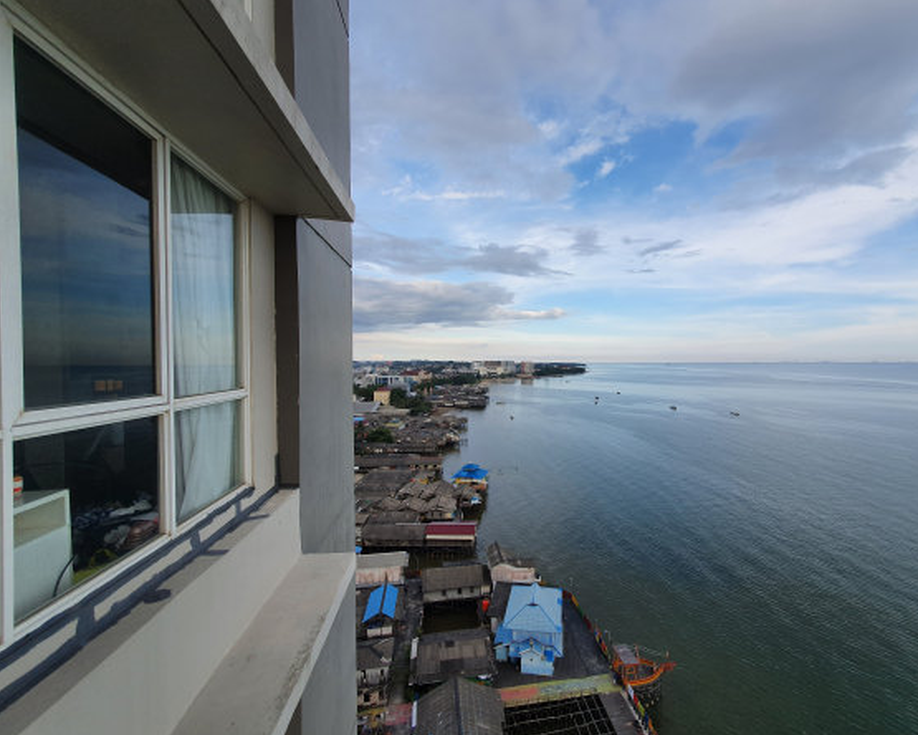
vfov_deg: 88.0
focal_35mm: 14
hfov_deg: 100.4
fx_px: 380
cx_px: 504
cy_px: 363
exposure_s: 1/650
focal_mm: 1.8
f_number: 2.2
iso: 50
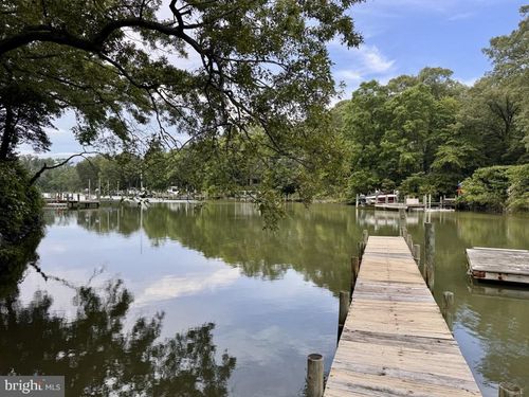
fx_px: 367
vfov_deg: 56.8
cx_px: 264
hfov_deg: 71.6
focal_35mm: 24
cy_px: 198
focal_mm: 6.76
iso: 80
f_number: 1.78
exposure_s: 1/966
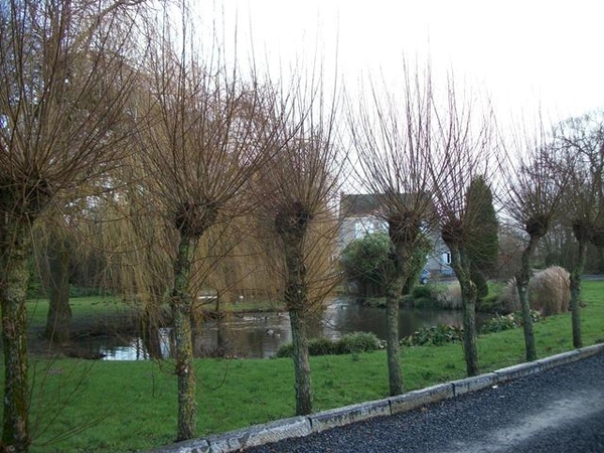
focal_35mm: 32
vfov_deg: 44.2
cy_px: 226
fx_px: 558
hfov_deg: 56.8
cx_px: 302
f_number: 2.9
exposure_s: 1/125
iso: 80
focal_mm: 5.7
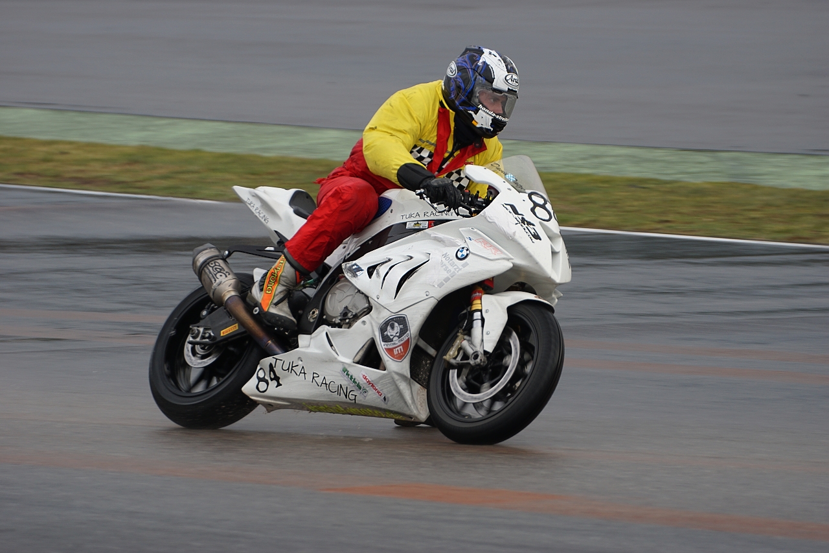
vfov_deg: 5.7
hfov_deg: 8.6
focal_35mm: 240
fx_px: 5526
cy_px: 276
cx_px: 414
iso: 160
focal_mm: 160
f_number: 5.6
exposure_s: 1/320
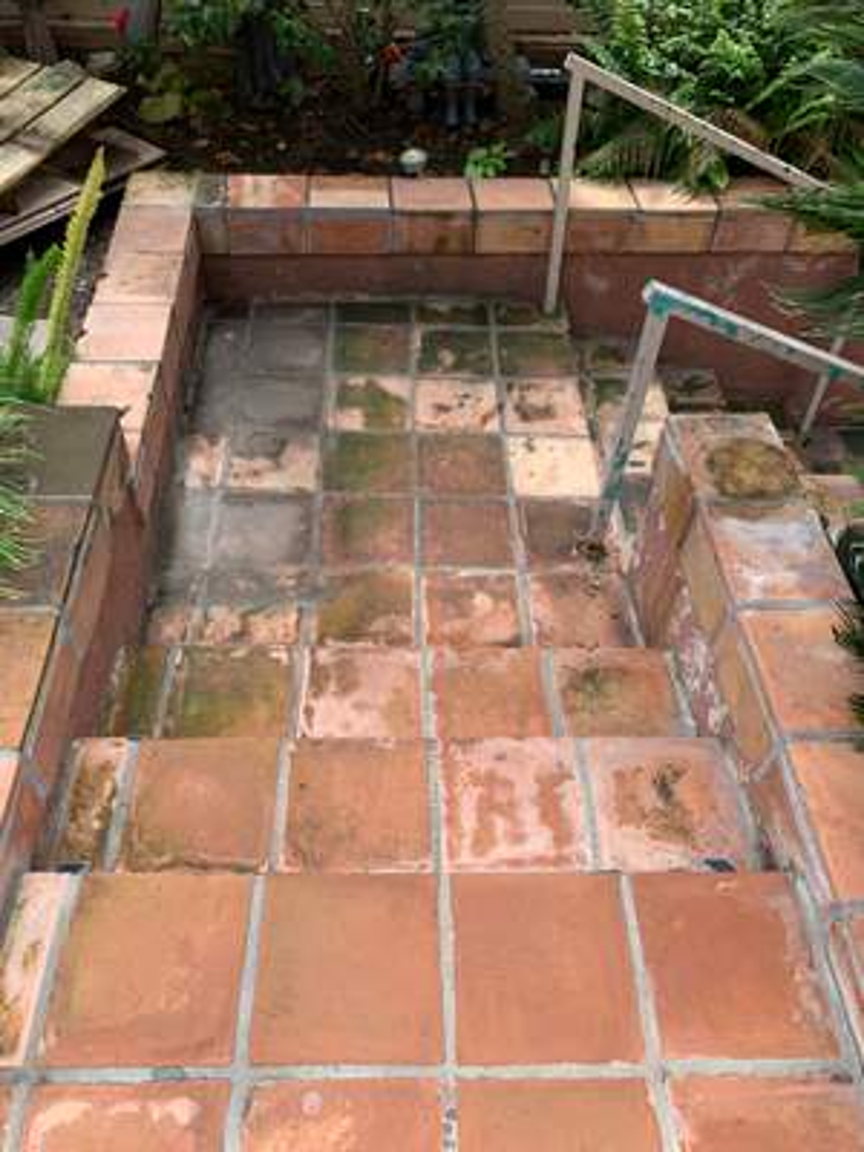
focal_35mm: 26
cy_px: 576
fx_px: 865
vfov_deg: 67.3
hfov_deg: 53.1
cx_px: 432
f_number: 1.8
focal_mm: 4.25
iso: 25
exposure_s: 1/471
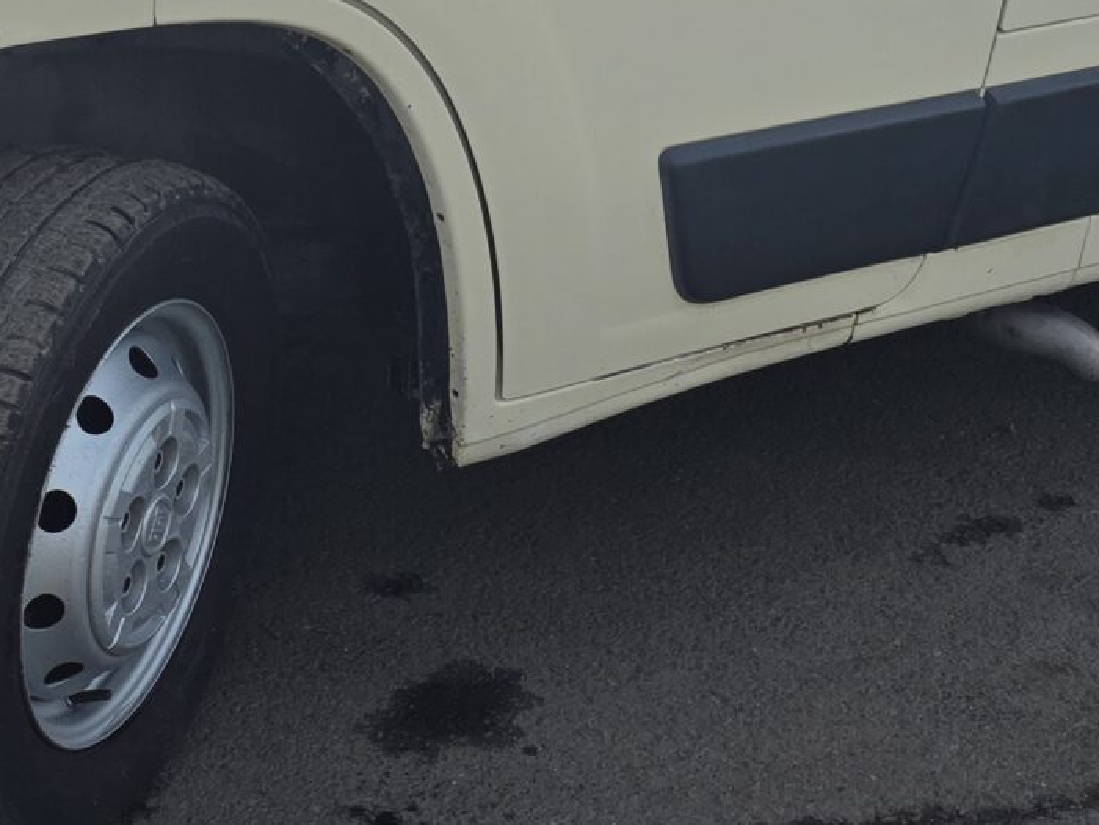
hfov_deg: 23.3
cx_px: 621
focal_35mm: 84
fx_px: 2667
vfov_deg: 17.1
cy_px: -47
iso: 80
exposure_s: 1/4650
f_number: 1.7
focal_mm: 6.25
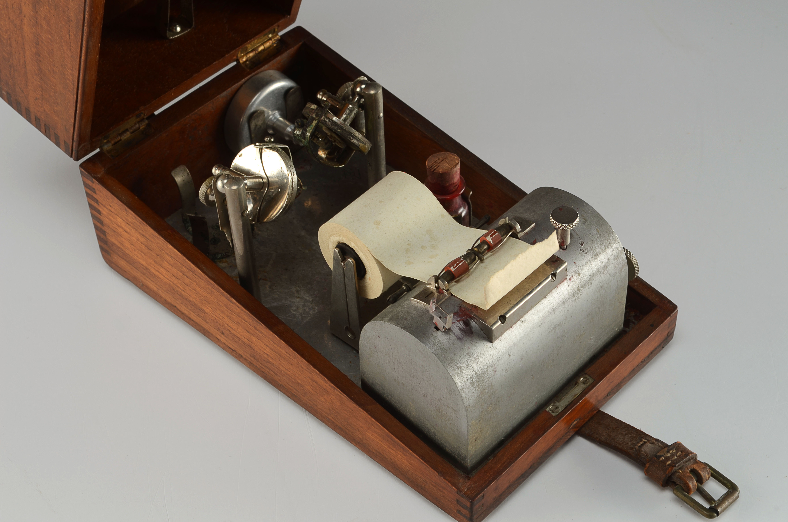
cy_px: 261
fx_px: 1507
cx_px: 394
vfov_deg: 19.6
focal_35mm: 69
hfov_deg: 29.3
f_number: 14
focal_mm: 46
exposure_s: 1/80
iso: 100
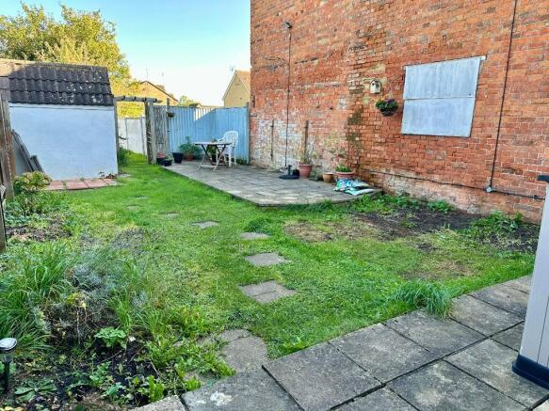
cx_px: 274
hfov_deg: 71.6
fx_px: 381
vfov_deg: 56.8
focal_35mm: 24
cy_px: 206
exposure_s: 1/327
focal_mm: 6.86
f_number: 1.78
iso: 80
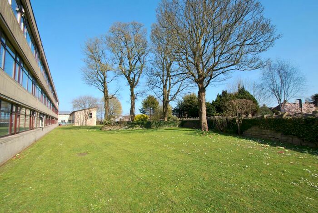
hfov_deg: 100.3
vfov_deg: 77.4
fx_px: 133
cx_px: 159
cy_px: 106
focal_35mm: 15
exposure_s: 1/200
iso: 100
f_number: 7.1
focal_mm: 10
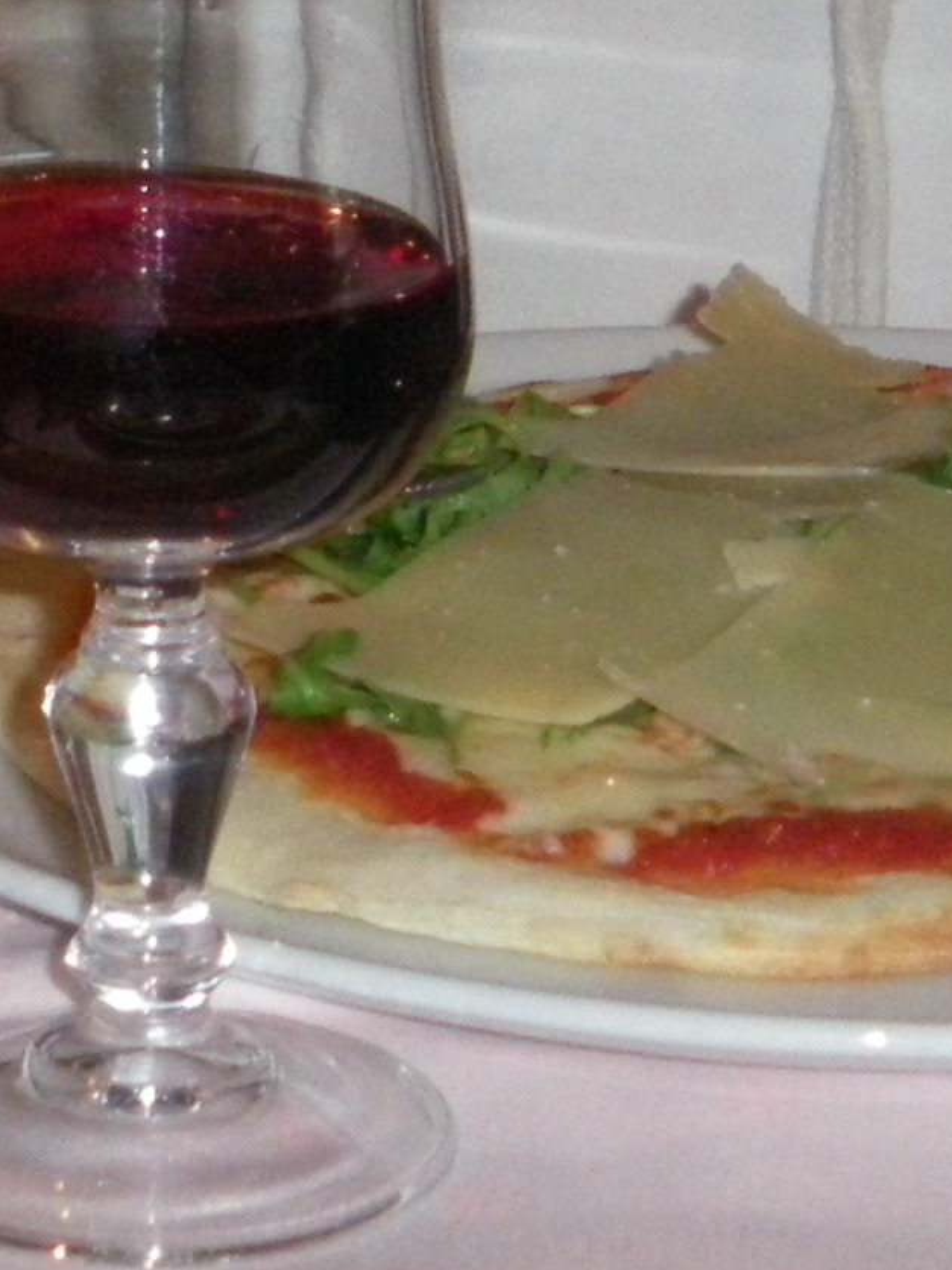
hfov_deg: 9.4
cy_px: -576
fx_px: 5757
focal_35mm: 157
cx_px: 752
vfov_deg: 12.1
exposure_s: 1/50
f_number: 3.5
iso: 400
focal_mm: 6.3
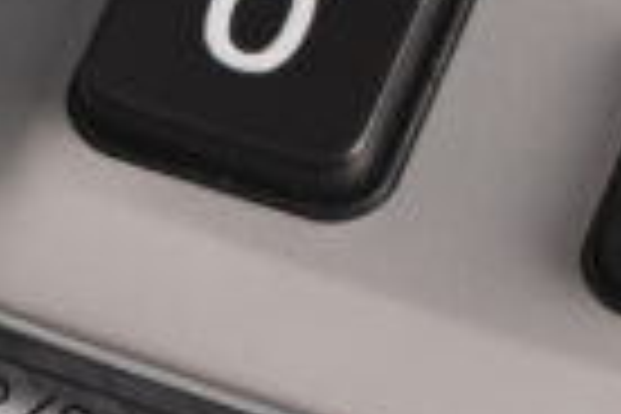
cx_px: -153
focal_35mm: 372
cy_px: 464
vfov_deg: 3.7
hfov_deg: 5.5
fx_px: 6416
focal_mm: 50
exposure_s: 1/160
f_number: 5
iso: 100
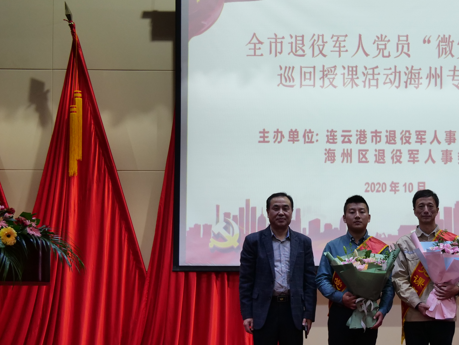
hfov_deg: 25.1
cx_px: 382
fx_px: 1008
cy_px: 268
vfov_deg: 19.2
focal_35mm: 76
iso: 500
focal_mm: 20
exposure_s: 1/60
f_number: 4.1
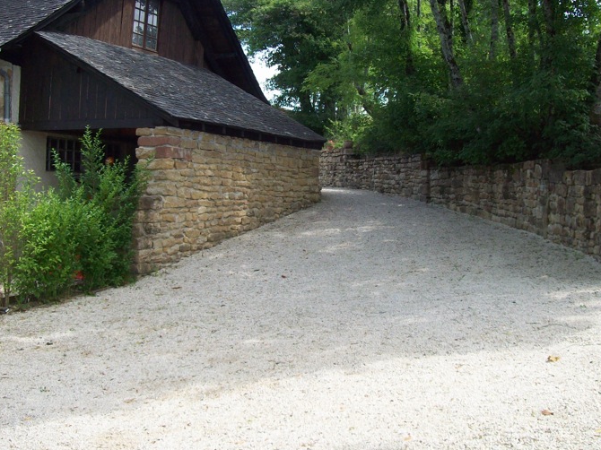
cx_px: 308
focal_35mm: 43
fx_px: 746
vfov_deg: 33.5
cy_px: 194
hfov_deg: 43.9
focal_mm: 6
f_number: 2.7
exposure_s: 1/370
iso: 80
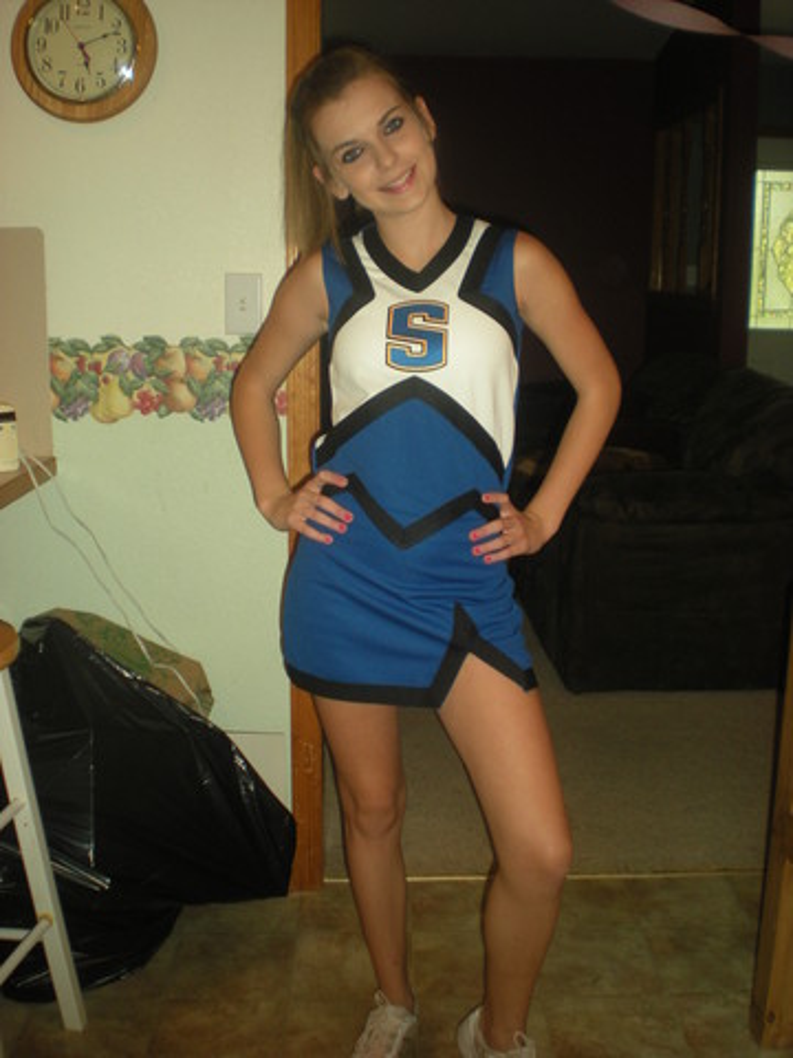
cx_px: 396
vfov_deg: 49.0
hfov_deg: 37.7
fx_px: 1161
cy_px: 529
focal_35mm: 38
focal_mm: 6.3
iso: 116
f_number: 3.1
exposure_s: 1/60
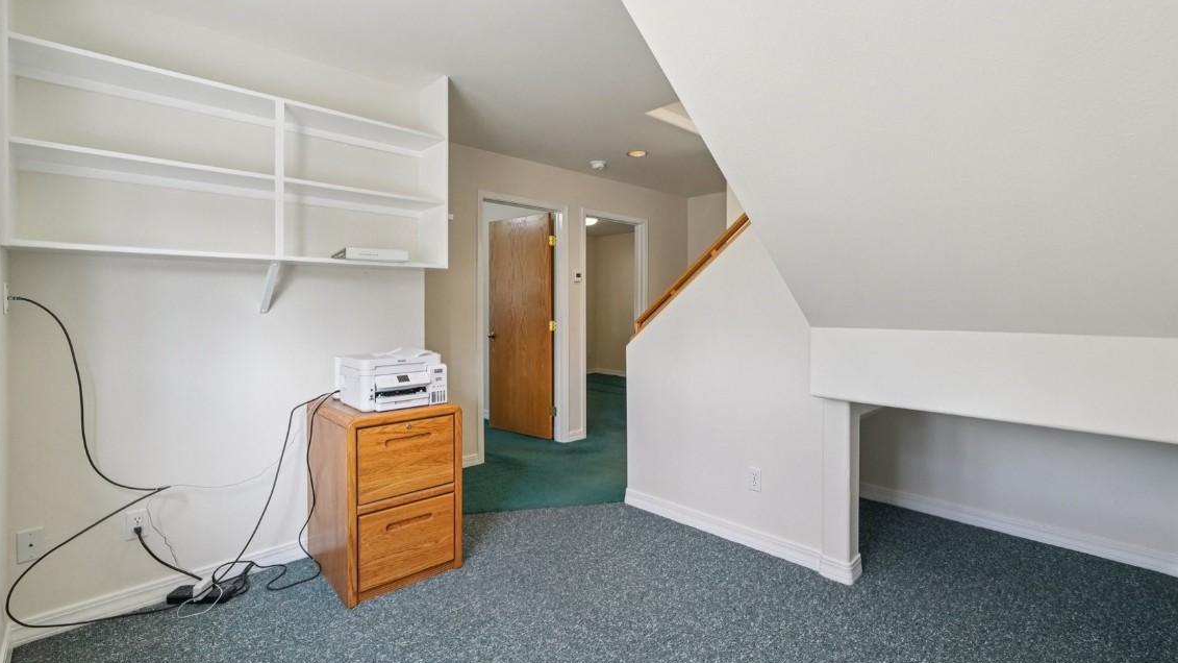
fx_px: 500
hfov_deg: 99.4
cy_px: 309
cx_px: 595
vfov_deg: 67.0
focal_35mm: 16
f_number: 8
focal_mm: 10
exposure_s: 1/15
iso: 800
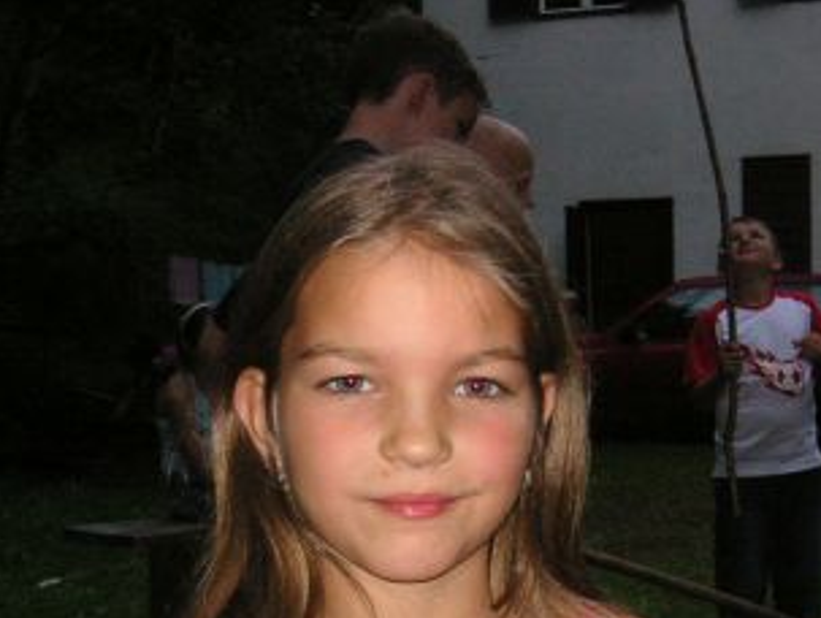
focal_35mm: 65
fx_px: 1543
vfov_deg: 22.2
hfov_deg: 29.8
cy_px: 539
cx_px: 397
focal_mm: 6.1
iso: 160
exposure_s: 1/45
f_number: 2.8
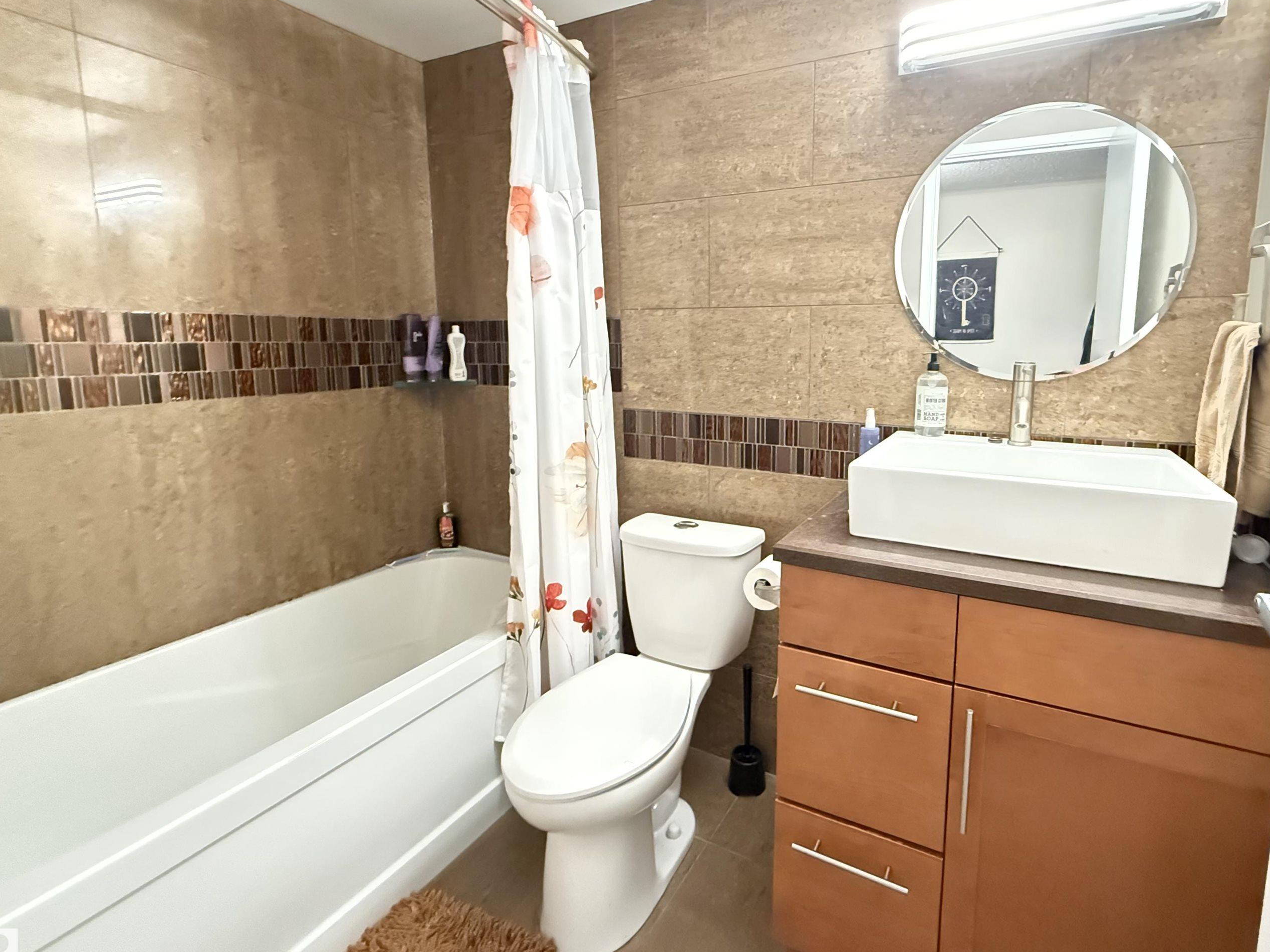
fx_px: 624
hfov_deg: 90.3
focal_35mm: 17
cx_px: 738
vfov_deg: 74.4
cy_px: 419
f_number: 2.2
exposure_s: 1/40
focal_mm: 2.22
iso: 1250
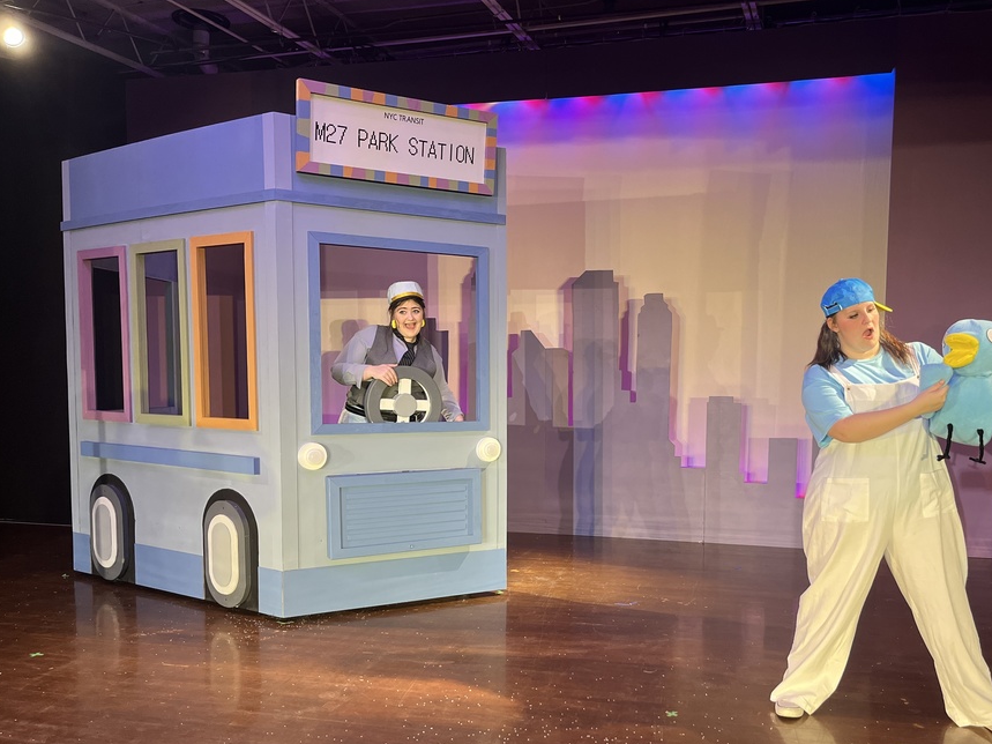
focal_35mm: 31
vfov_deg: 45.2
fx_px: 888
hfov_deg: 58.1
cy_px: 442
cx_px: 575
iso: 160
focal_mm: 5.1
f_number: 1.6
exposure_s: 1/60
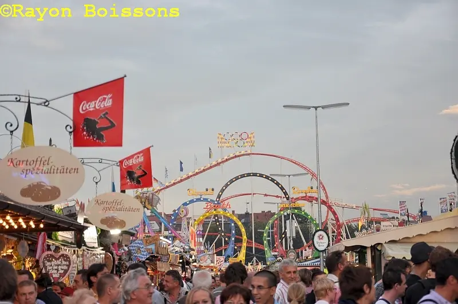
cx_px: 229
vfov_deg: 15.7
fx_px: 1105
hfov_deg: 23.4
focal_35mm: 87
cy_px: 152
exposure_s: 1/80
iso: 200
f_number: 5
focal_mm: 58
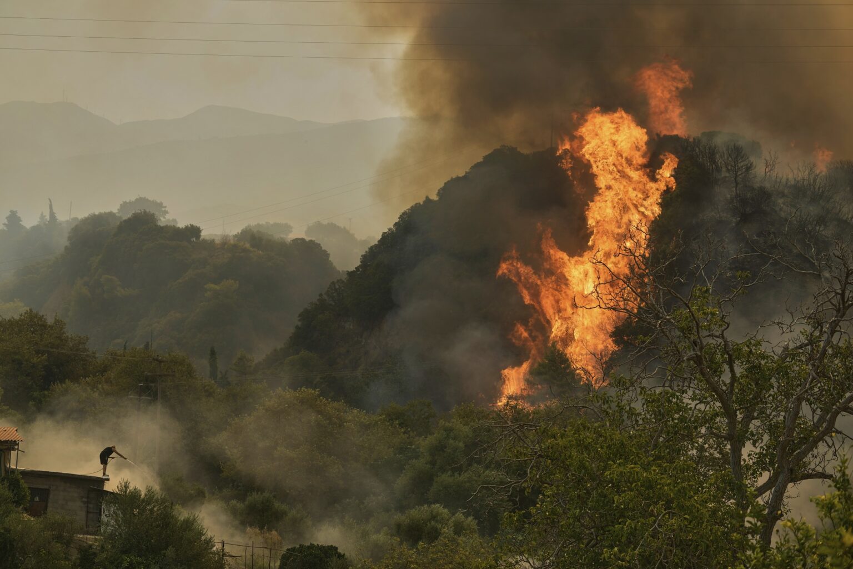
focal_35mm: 77
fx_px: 1824
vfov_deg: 17.7
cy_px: 284
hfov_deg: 26.3
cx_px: 426
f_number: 3.5
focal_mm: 77
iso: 100
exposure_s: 1/1250
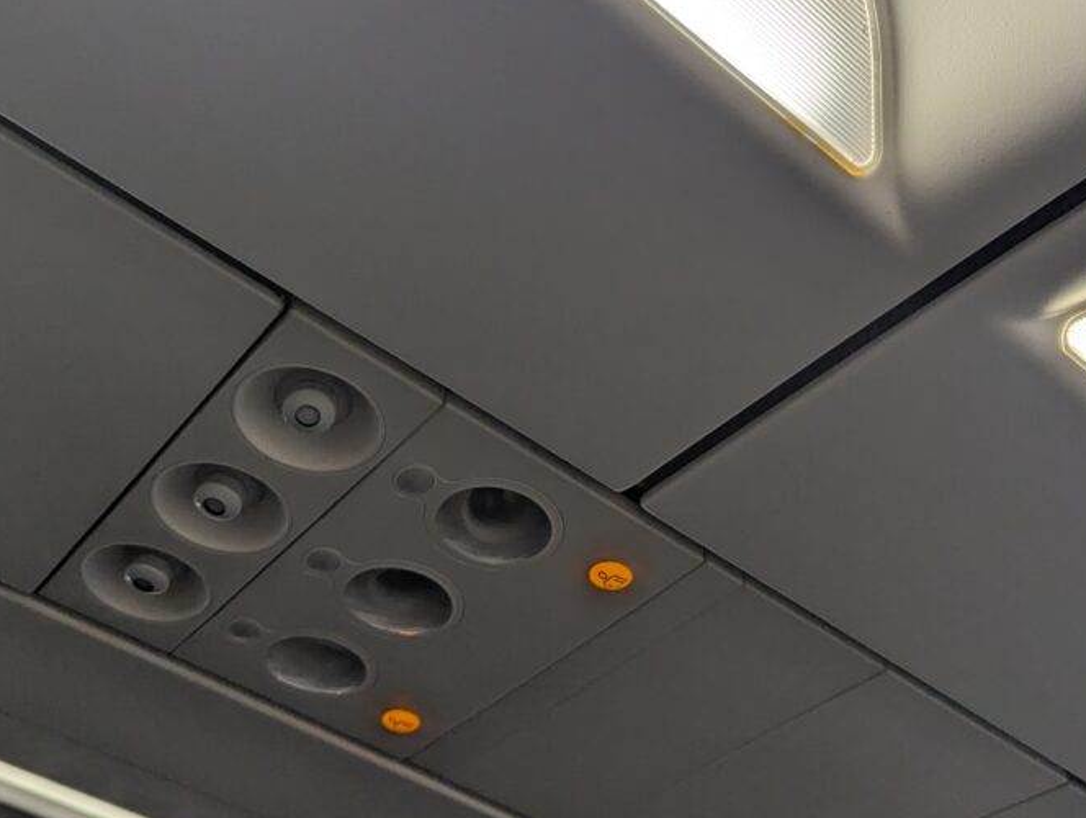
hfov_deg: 50.0
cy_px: 362
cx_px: 584
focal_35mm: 37
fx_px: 1162
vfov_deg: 38.7
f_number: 1.85
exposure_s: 1/366
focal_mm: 6.81
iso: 191
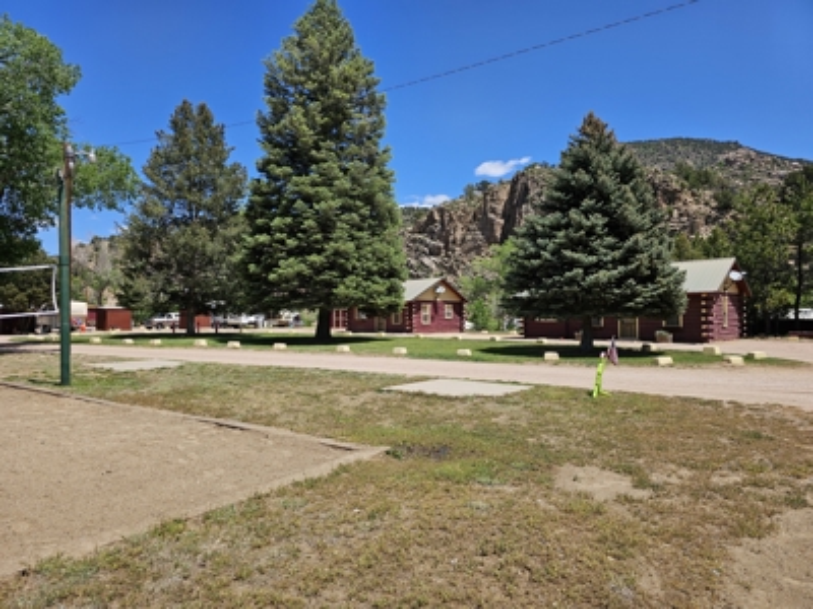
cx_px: 406
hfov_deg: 73.9
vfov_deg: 58.9
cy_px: 304
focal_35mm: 23
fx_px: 540
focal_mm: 6.3
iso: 10
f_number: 1.7
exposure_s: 1/786
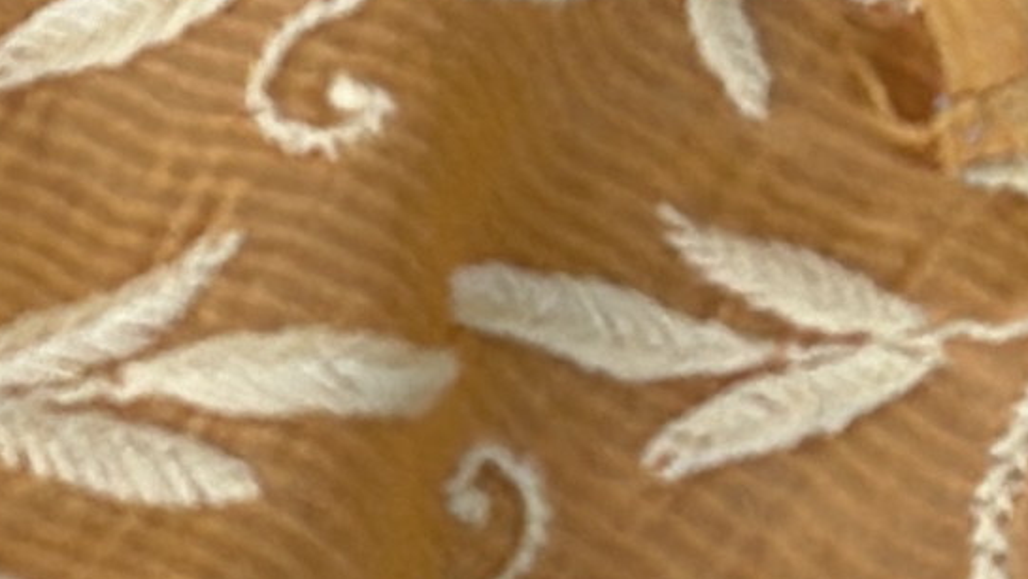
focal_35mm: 341
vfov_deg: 3.4
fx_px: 9298
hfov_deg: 6.2
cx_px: -938
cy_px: -1533
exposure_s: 1/121
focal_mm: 6.86
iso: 80
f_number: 1.78
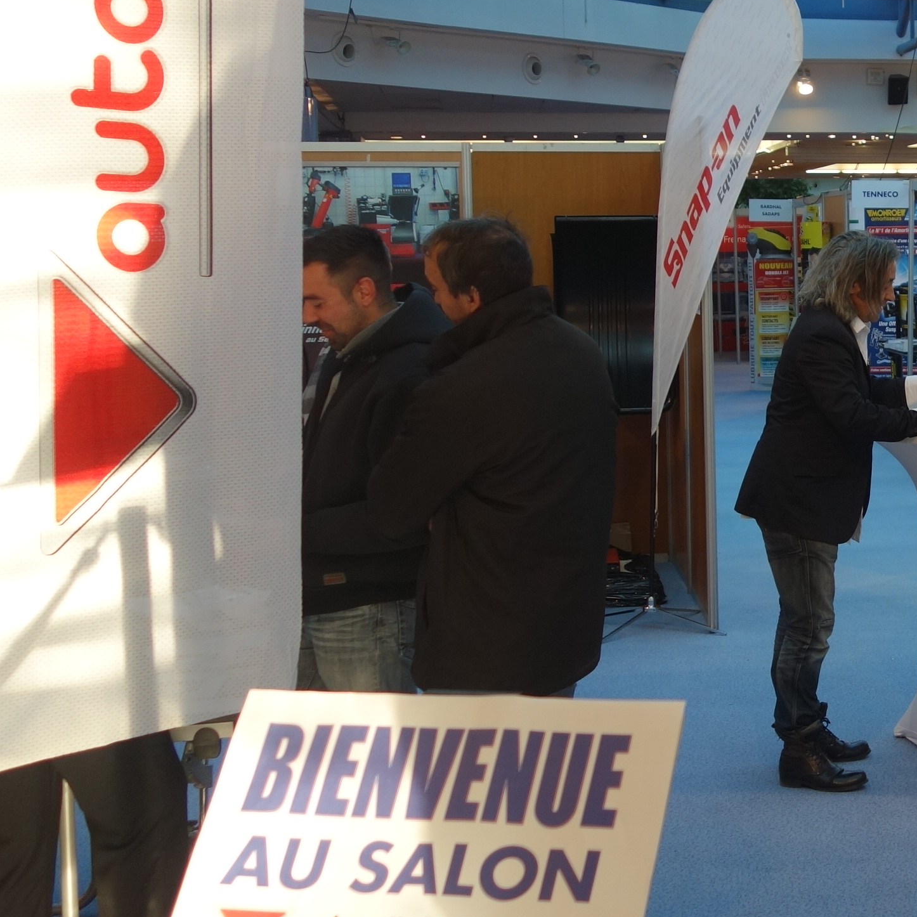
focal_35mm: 64
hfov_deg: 25.2
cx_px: 979
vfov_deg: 26.8
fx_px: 1918
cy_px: 346
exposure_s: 1/100
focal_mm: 10.4
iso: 125
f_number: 2.2
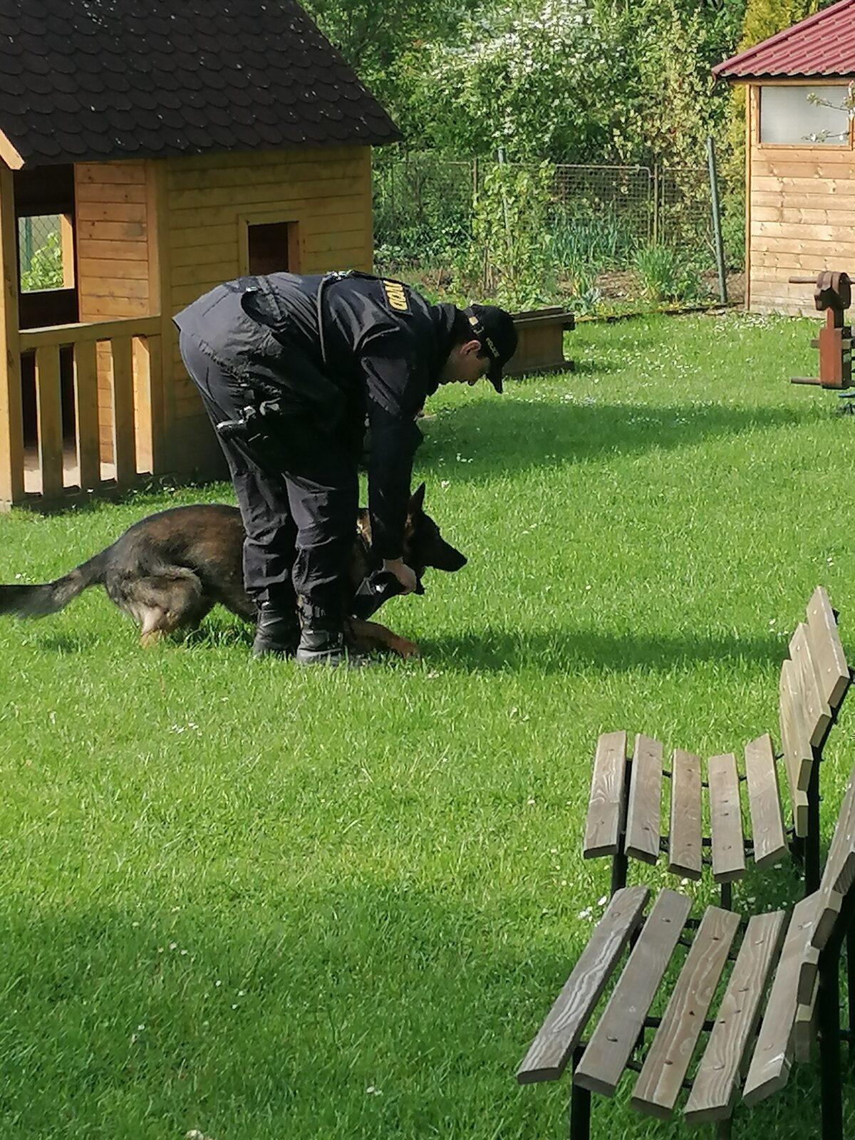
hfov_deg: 16.6
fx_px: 2931
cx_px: 428
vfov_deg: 22.0
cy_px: 570
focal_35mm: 89
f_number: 1.8
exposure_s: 1/563
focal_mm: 4.75
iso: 50
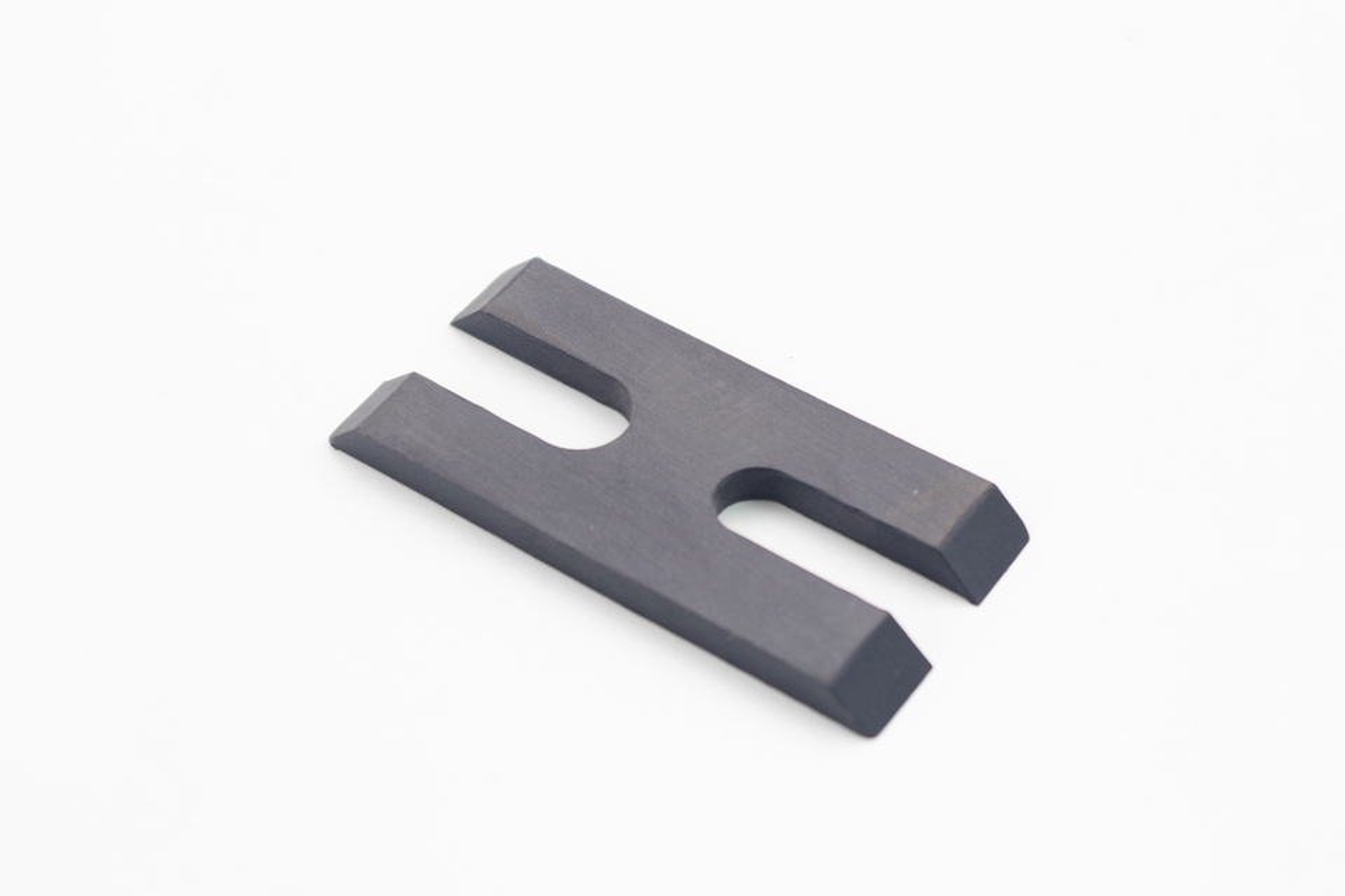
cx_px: 672
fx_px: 2690
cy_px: 448
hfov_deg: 28.1
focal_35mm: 72
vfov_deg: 18.9
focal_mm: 47.5
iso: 100
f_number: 5.6
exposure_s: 1/20
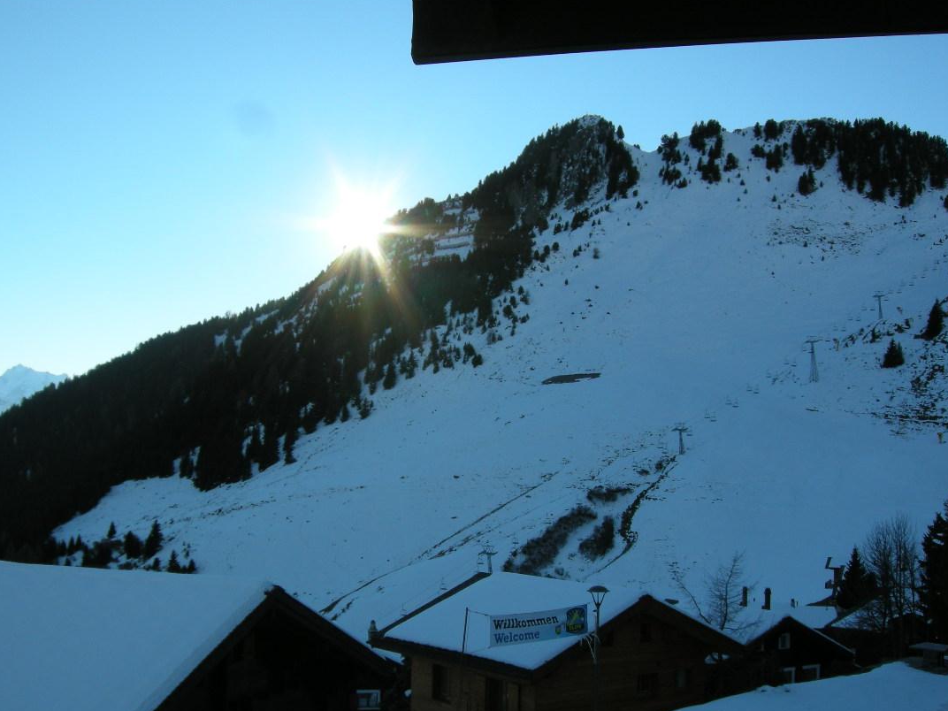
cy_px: 418
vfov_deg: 33.5
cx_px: 478
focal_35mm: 43
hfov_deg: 43.9
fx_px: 1178
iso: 64
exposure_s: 1/254
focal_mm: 7.5
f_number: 5.4
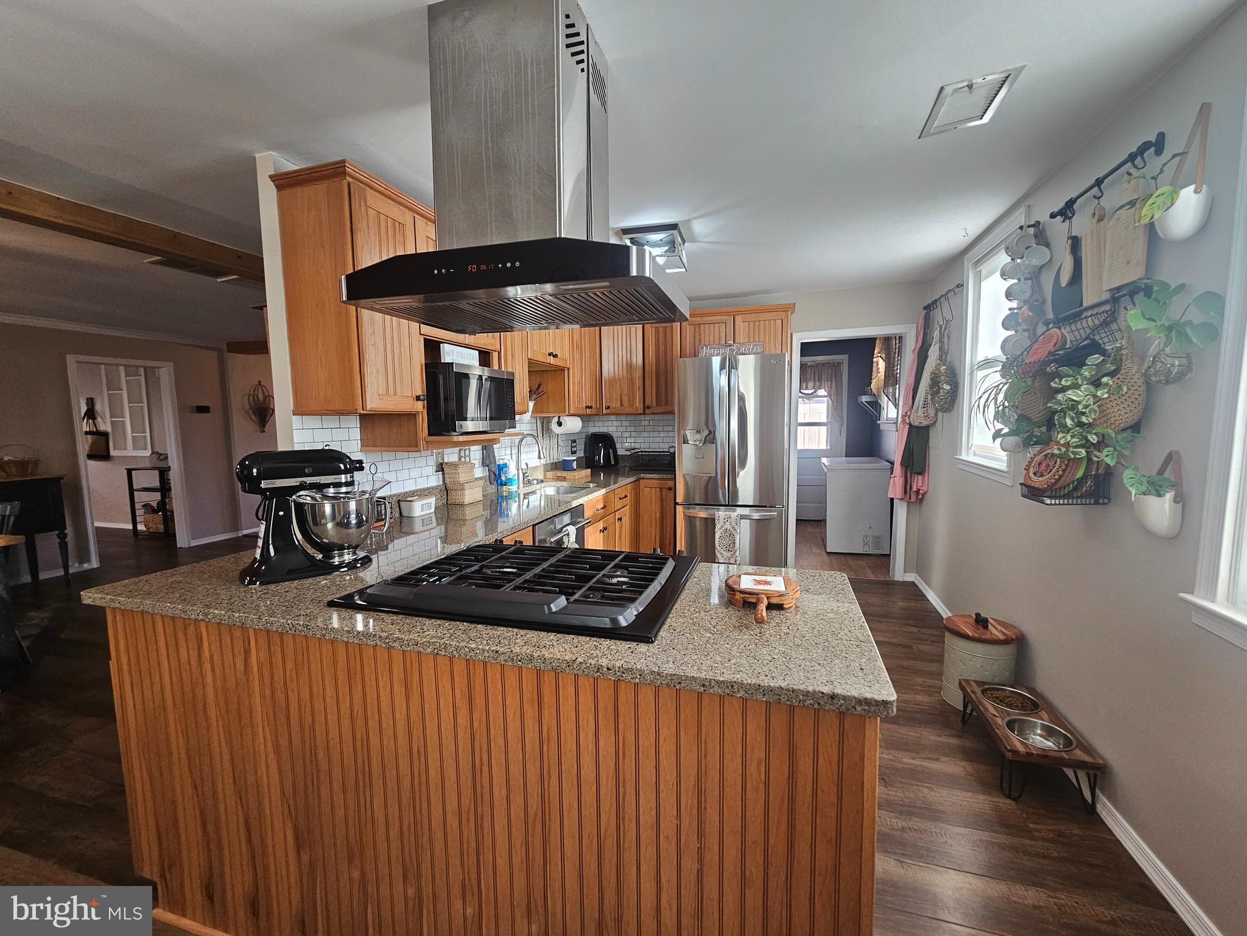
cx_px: 624
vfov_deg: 89.9
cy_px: 468
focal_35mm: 13
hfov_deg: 106.2
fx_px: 468
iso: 160
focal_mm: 2.2
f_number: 2.2
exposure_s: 1/77
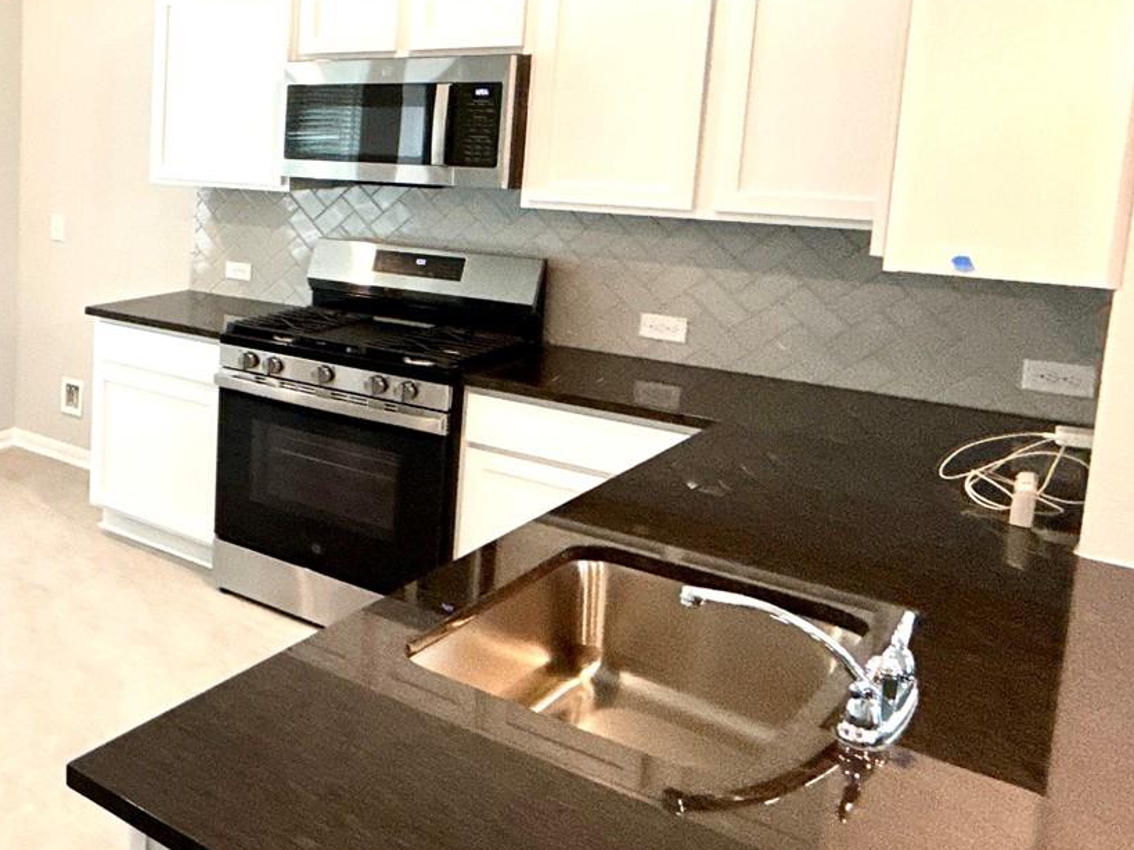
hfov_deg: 40.8
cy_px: 248
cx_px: -150
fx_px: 1146
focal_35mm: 35
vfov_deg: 39.9
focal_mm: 2.22
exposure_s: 1/120
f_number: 2.2
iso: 160
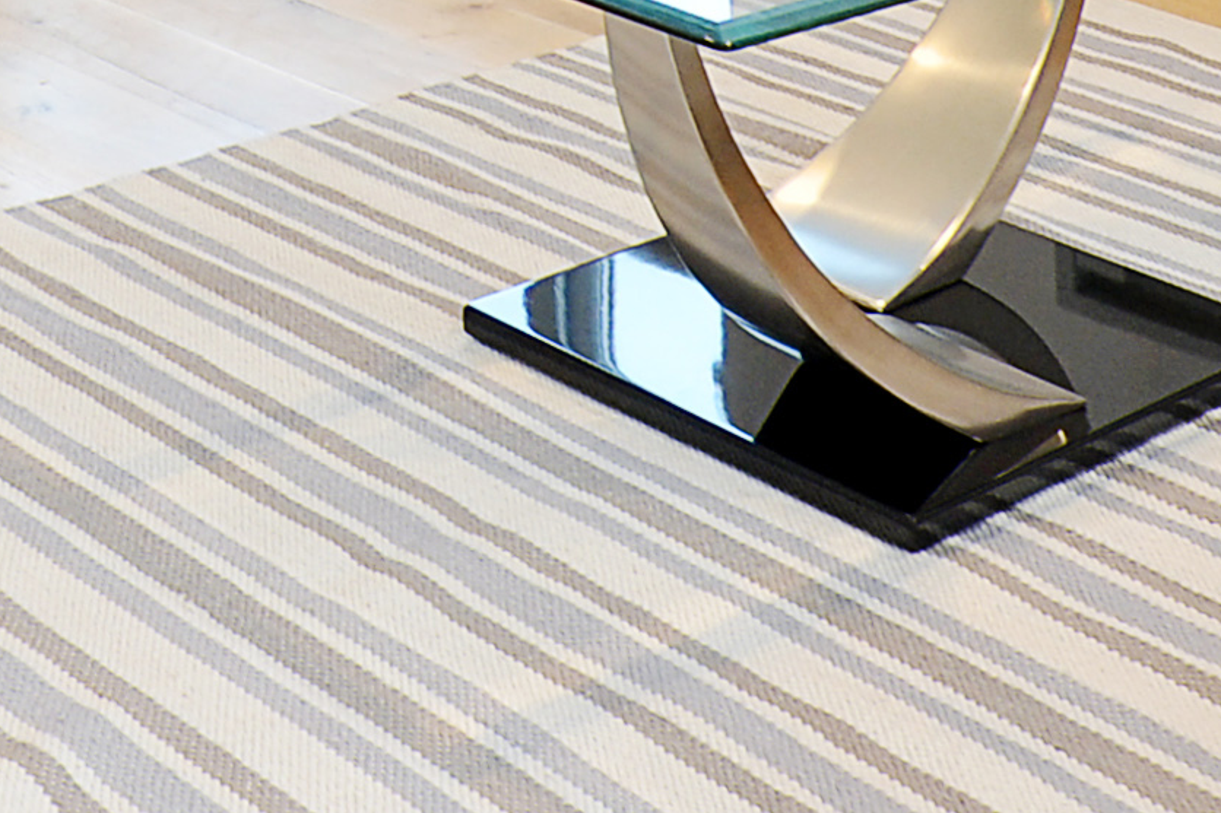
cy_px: -867
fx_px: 2867
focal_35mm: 85
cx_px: -137
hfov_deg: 22.6
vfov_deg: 13.5
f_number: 8
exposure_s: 1/5
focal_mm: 11
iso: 200
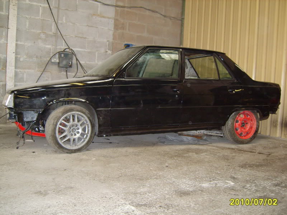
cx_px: 144
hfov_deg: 52.6
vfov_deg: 40.7
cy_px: 108
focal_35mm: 35
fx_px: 290
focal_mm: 7.4
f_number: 2.8
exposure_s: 1/30
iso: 235
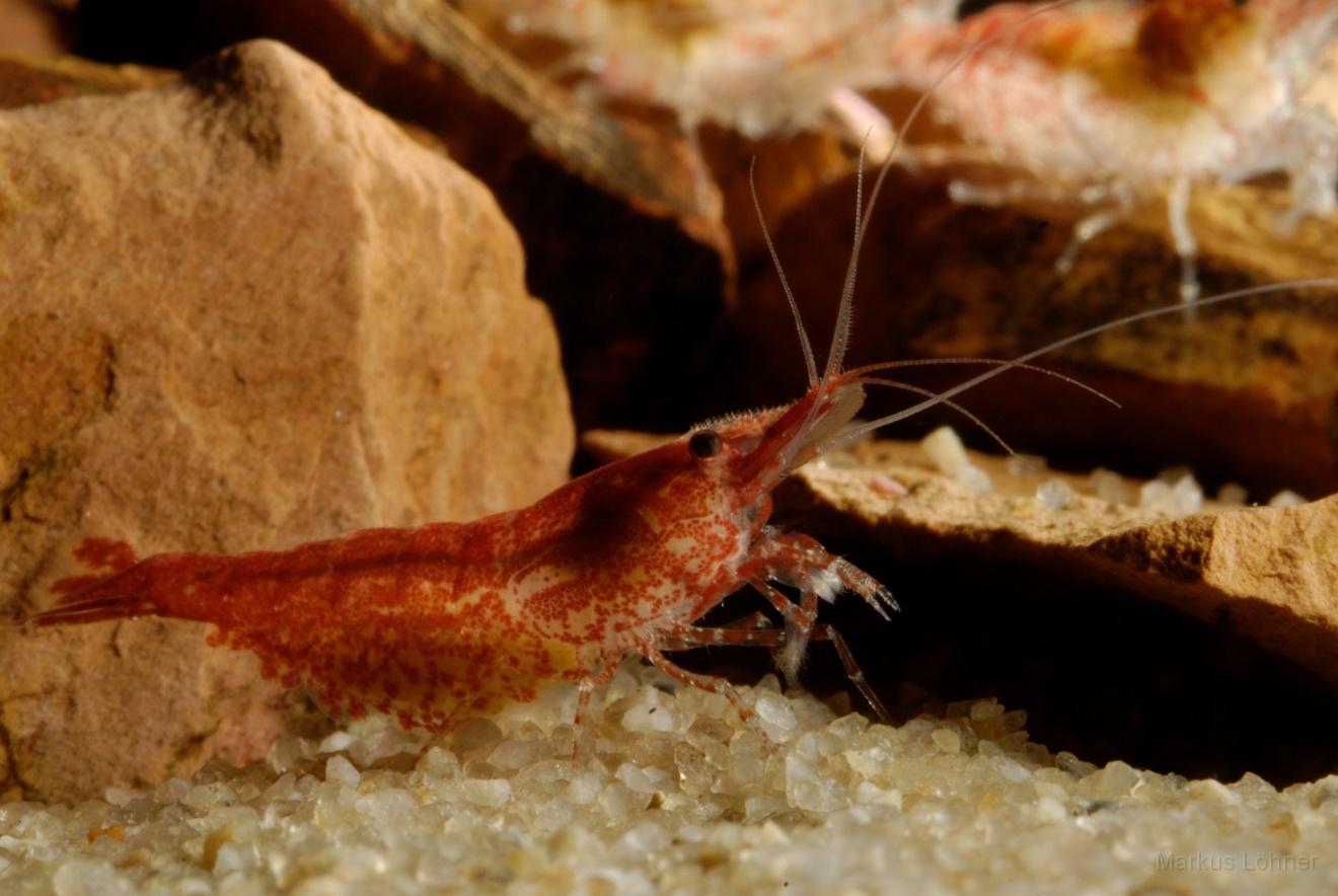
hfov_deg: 13.7
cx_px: 669
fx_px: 5582
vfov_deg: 9.2
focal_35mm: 150
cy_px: 448
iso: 100
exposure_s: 1/125
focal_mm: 100
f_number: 54
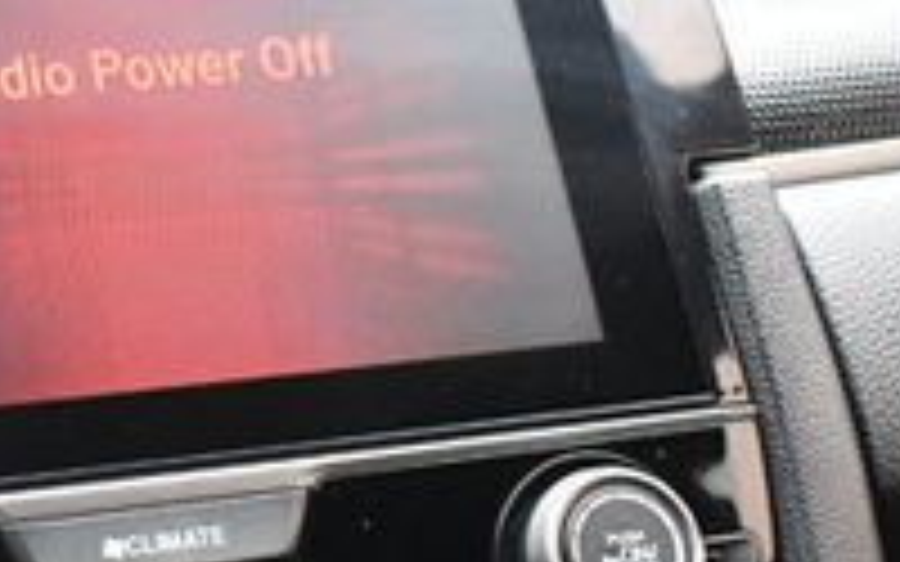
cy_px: 306
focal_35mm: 88
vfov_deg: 14.8
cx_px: 27
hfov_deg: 22.7
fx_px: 2158
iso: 2800
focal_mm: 18
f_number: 3.5
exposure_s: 1/125
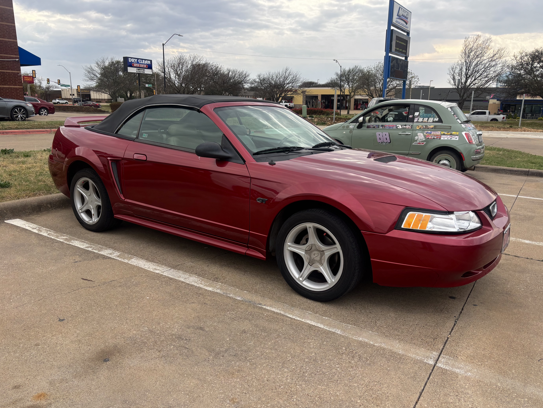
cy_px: 205
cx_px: 281
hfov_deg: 65.3
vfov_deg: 51.4
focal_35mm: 27
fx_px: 424
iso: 50
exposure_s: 1/693
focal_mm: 5.96
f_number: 1.6
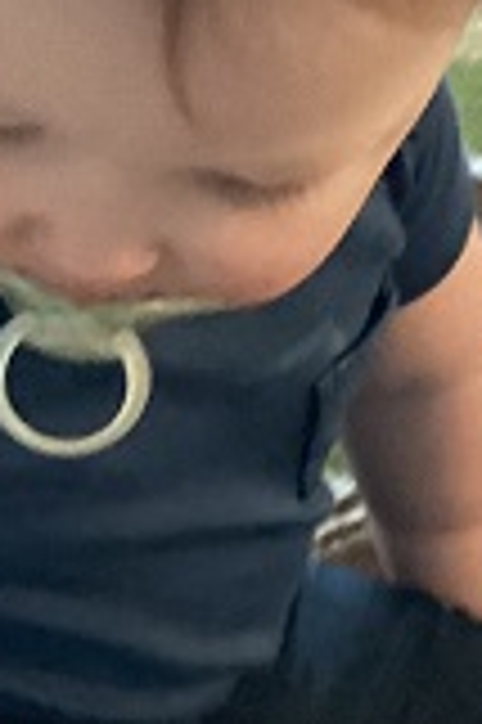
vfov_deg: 20.3
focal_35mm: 100
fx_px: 2013
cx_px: -119
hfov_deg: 13.2
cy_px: 540
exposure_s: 1/20
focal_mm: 3.3
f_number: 2.4
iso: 640
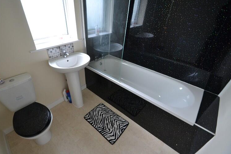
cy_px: 75
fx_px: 103
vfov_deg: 73.7
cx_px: 109
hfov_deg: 96.6
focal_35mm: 16
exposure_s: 1/60
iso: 1100
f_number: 3.5
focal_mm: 10
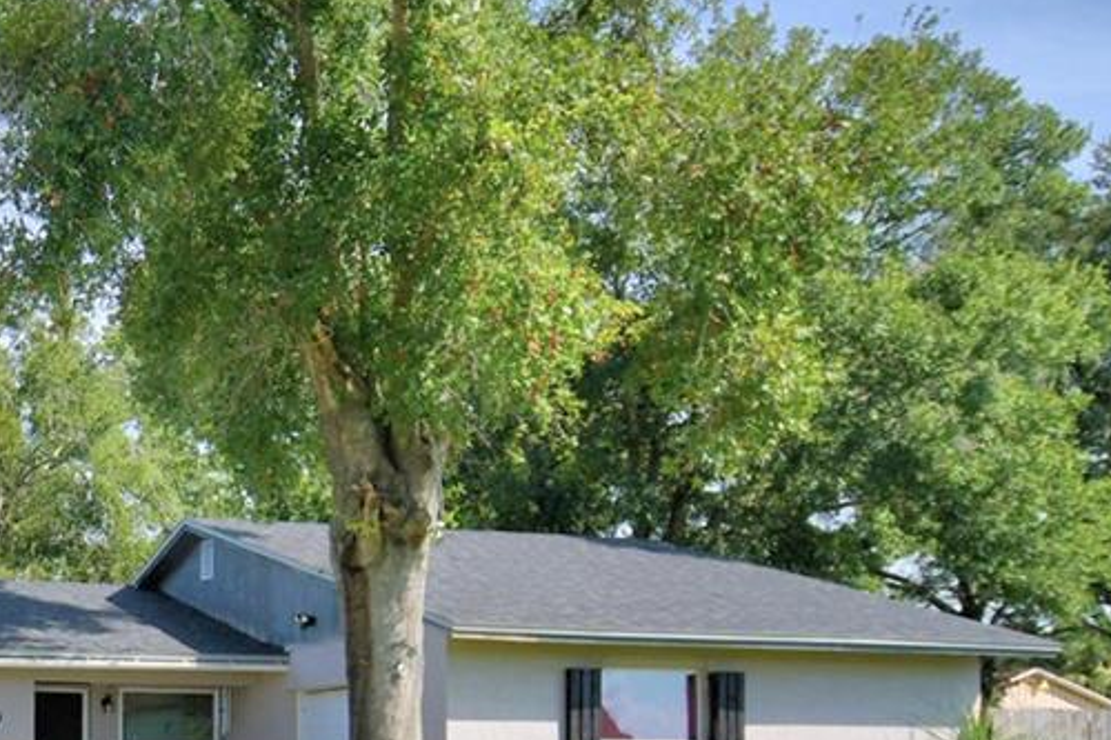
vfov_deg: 26.5
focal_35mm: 48
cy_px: 744
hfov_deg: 35.5
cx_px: -91
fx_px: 1481
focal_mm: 10
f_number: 4.5
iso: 100
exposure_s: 1/1250
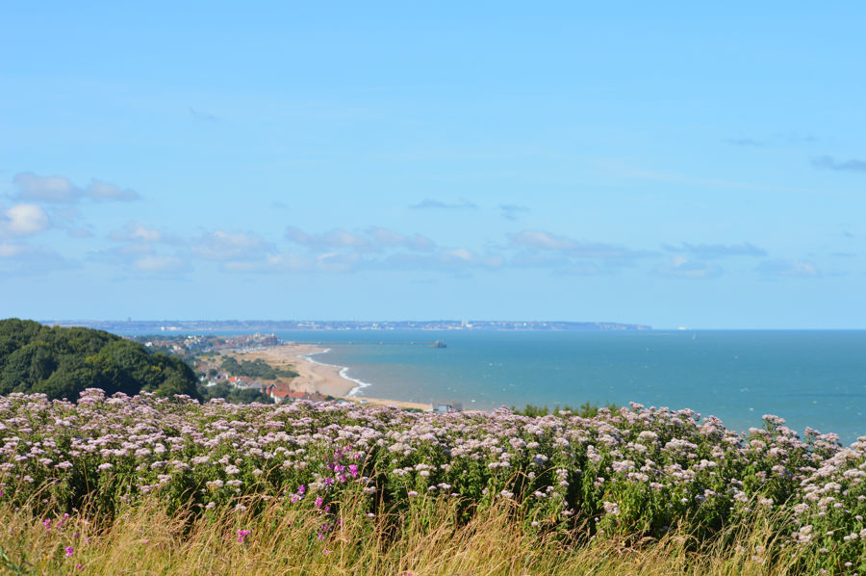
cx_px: 433
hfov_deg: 19.5
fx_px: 2523
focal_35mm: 105
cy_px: 288
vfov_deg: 13.0
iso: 100
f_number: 5.6
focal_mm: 70
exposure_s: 1/500
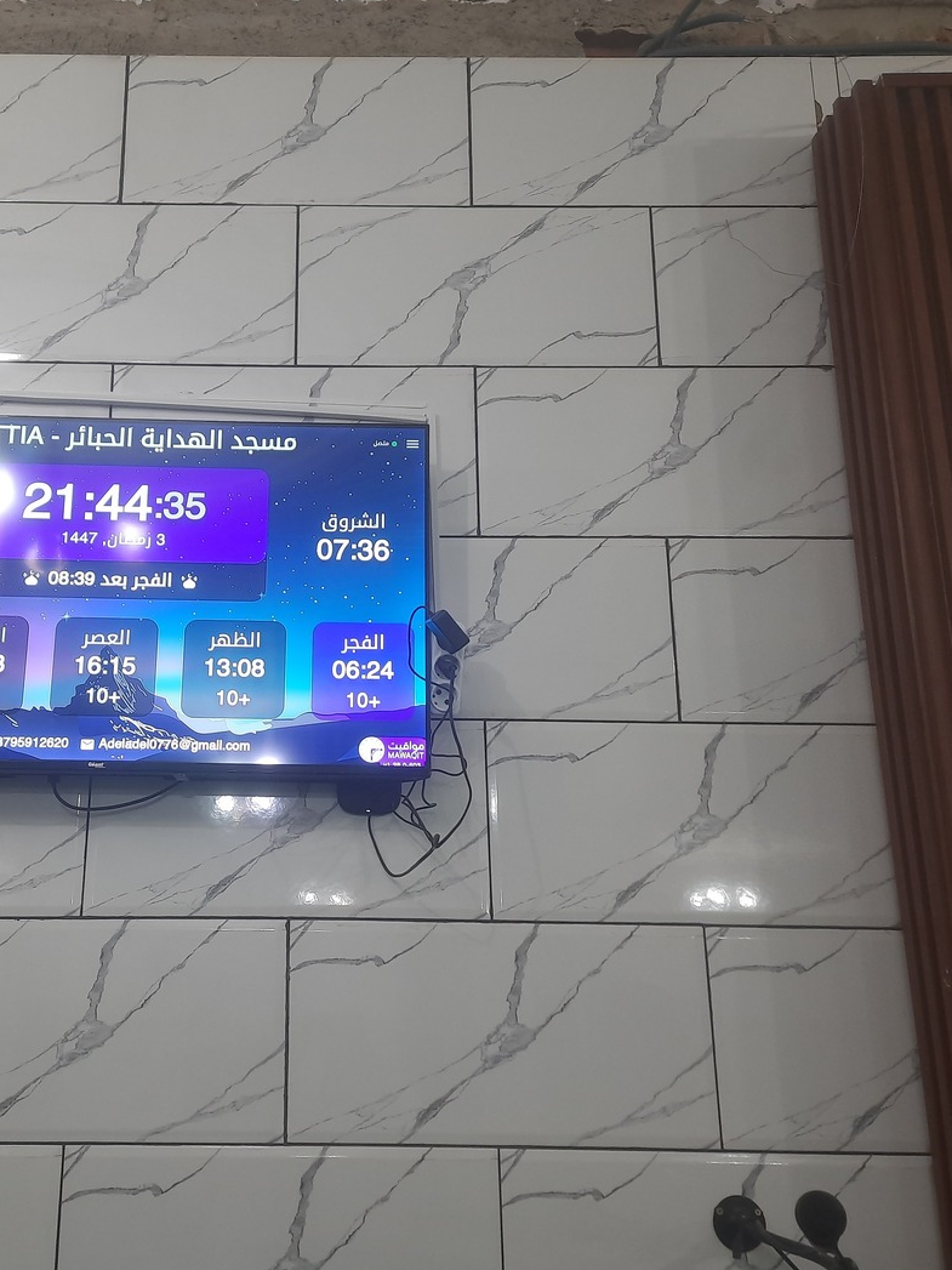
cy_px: 653
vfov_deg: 55.4
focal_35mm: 33
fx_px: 1210
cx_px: 304
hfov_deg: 42.3
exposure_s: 1/50
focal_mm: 5.23
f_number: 1.8
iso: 250
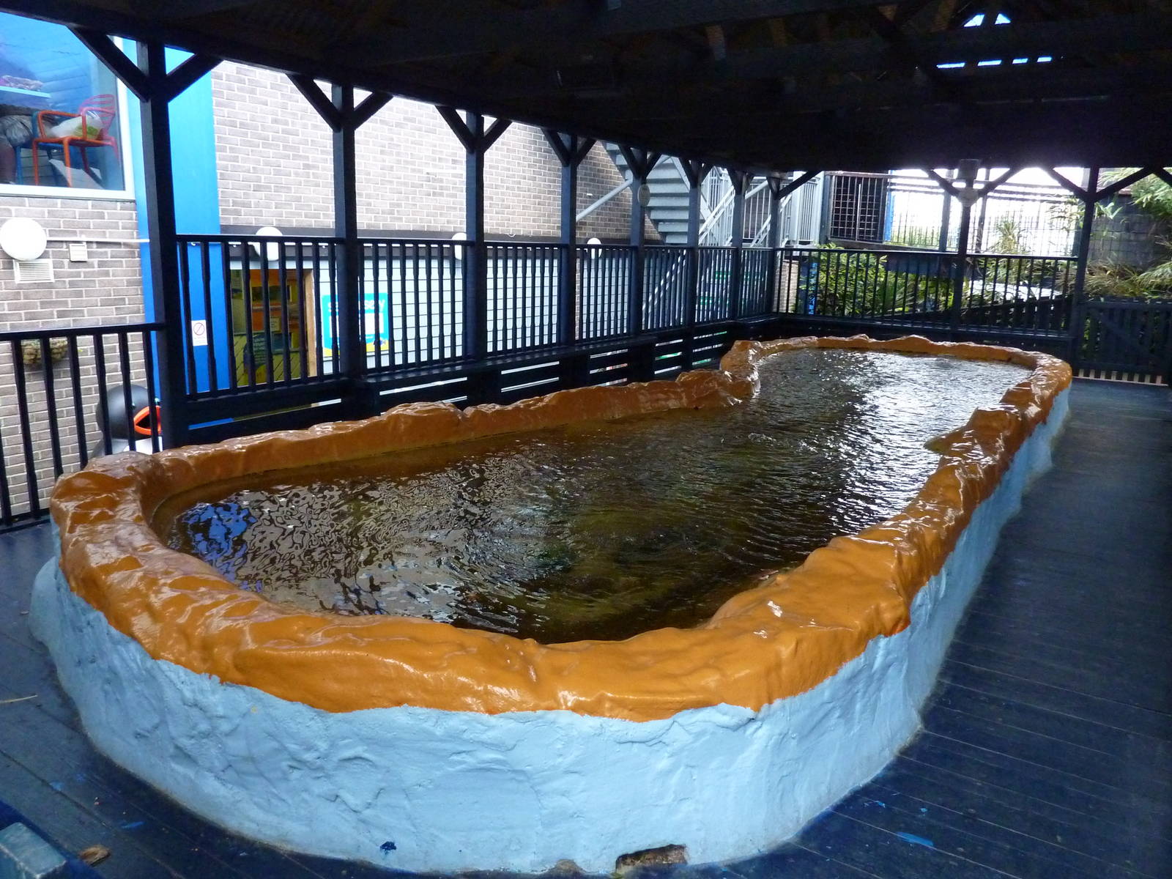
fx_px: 846
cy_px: 440
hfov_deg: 69.4
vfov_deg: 54.9
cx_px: 586
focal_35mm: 25
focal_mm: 4.1
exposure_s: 1/125
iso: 500
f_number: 3.3
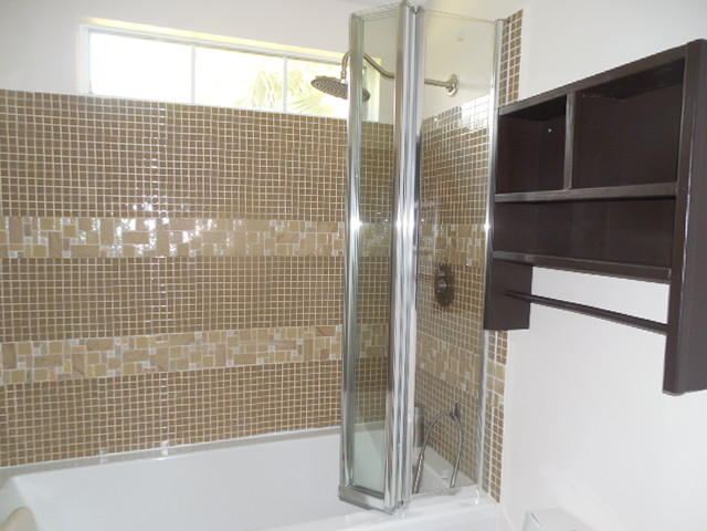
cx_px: 354
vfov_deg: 54.9
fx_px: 511
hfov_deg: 69.4
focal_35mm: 25
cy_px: 266
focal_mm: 4.5
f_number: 3.3
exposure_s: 1/25
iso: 200
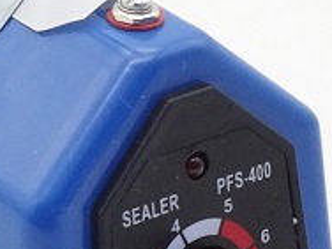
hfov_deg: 5.6
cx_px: -401
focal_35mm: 344
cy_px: -272
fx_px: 3299
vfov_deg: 4.3
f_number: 6.3
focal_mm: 9.18
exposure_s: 1/13
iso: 100
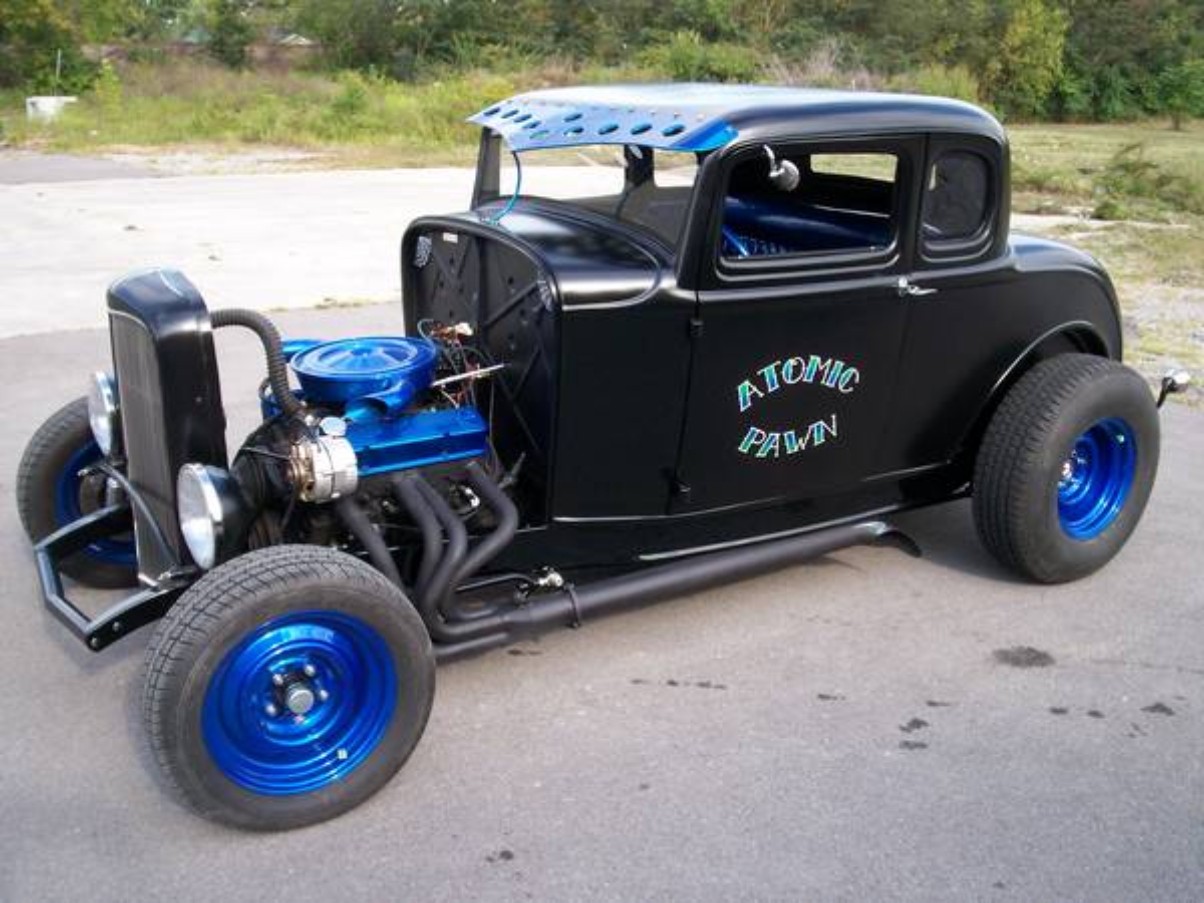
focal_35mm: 36
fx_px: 1252
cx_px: 602
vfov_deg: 39.7
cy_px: 452
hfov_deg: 51.4
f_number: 4.5
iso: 100
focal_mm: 5.9
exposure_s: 1/127
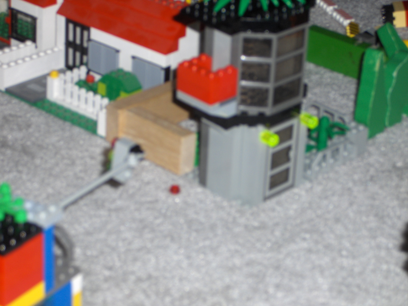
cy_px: 153
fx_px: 1238
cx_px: 204
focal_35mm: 105
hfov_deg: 18.7
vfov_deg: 14.1
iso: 100
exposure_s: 1/125
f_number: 4.8
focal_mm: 17.39
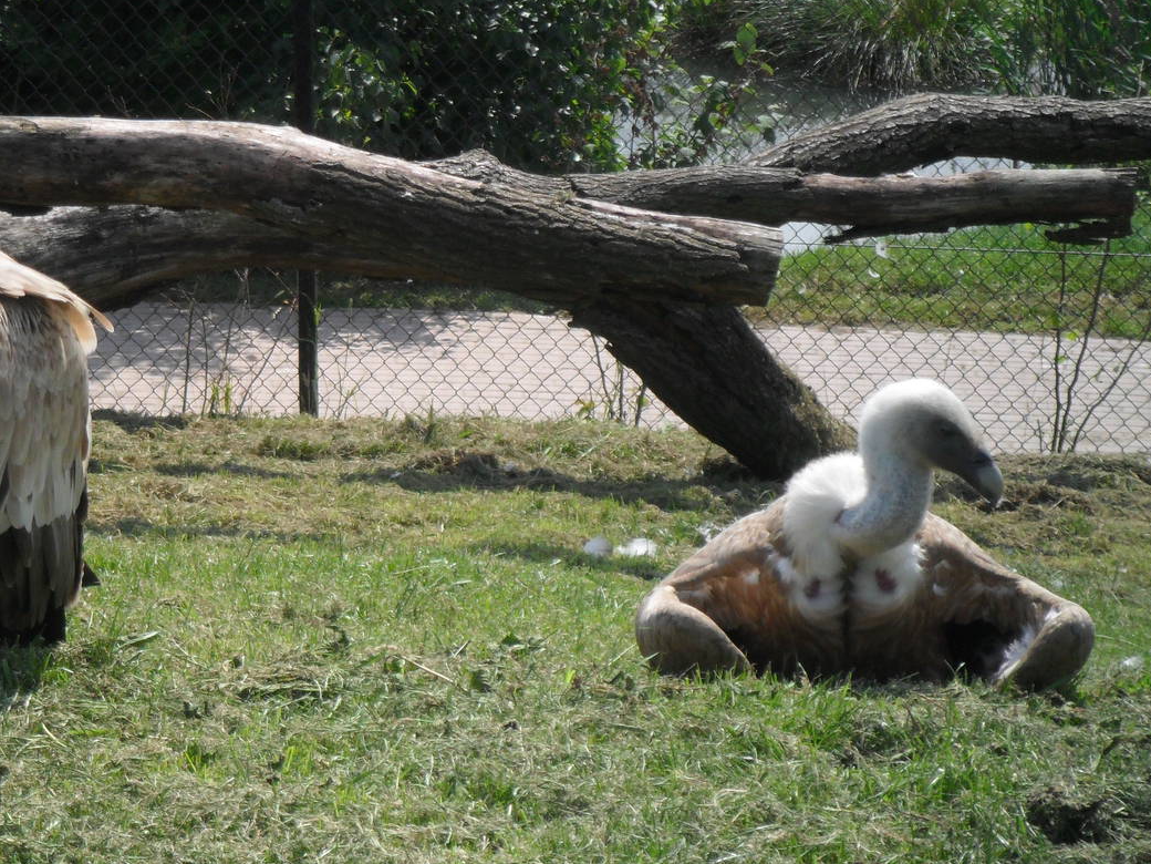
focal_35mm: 180
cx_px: 318
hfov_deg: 11.0
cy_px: 440
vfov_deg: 8.2
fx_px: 5985
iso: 100
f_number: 5.4
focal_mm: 21
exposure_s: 1/350
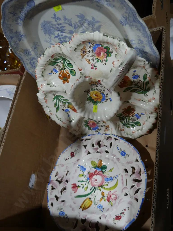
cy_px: 116
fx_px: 227
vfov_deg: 54.0
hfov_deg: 41.8
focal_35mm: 34
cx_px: 86
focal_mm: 17
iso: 200
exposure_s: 1/80
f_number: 4
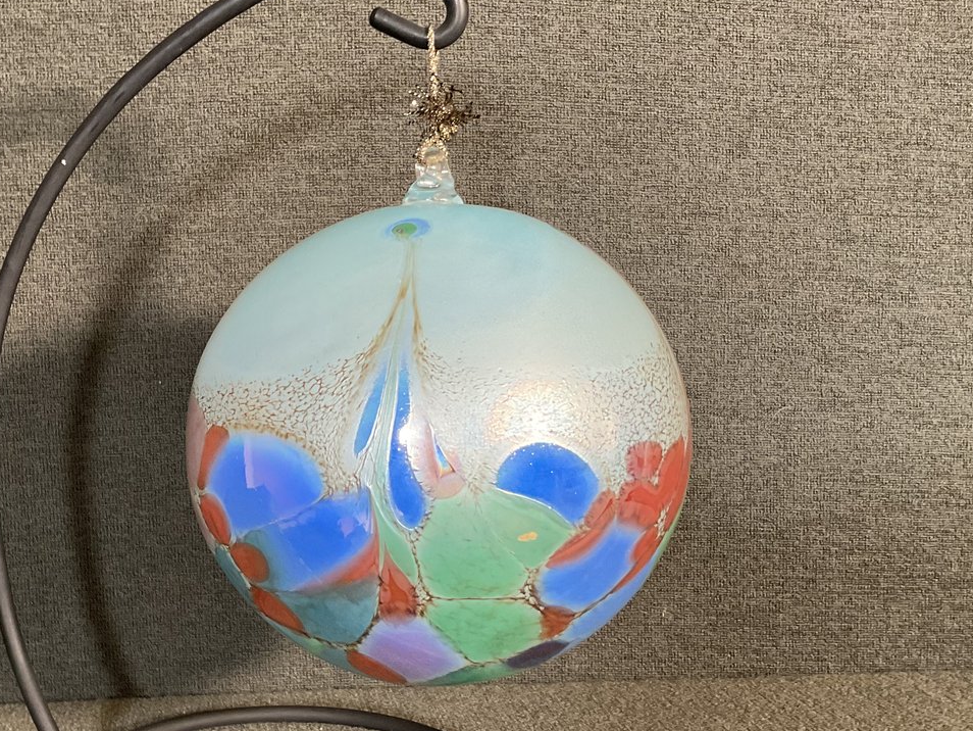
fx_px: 1293
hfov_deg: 40.6
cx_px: 308
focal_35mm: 46
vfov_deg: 31.4
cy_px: 453
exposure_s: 1/60
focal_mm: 3
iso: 200
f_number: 1.8
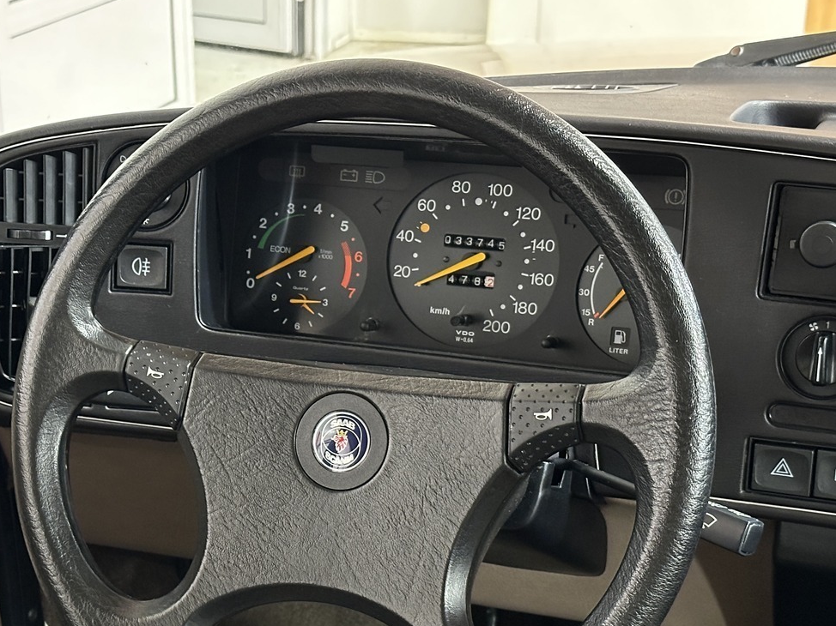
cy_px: 454
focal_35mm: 71
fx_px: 1714
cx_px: 263
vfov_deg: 20.6
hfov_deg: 27.2
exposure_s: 1/25
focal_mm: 6.86
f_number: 1.78
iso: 640
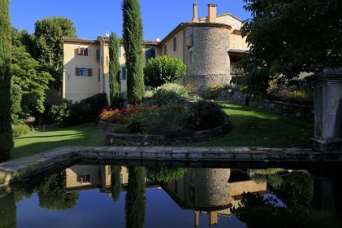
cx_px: 171
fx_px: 228
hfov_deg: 73.8
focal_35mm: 24
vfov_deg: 53.1
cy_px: 114
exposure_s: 1/160
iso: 200
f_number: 10
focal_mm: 24
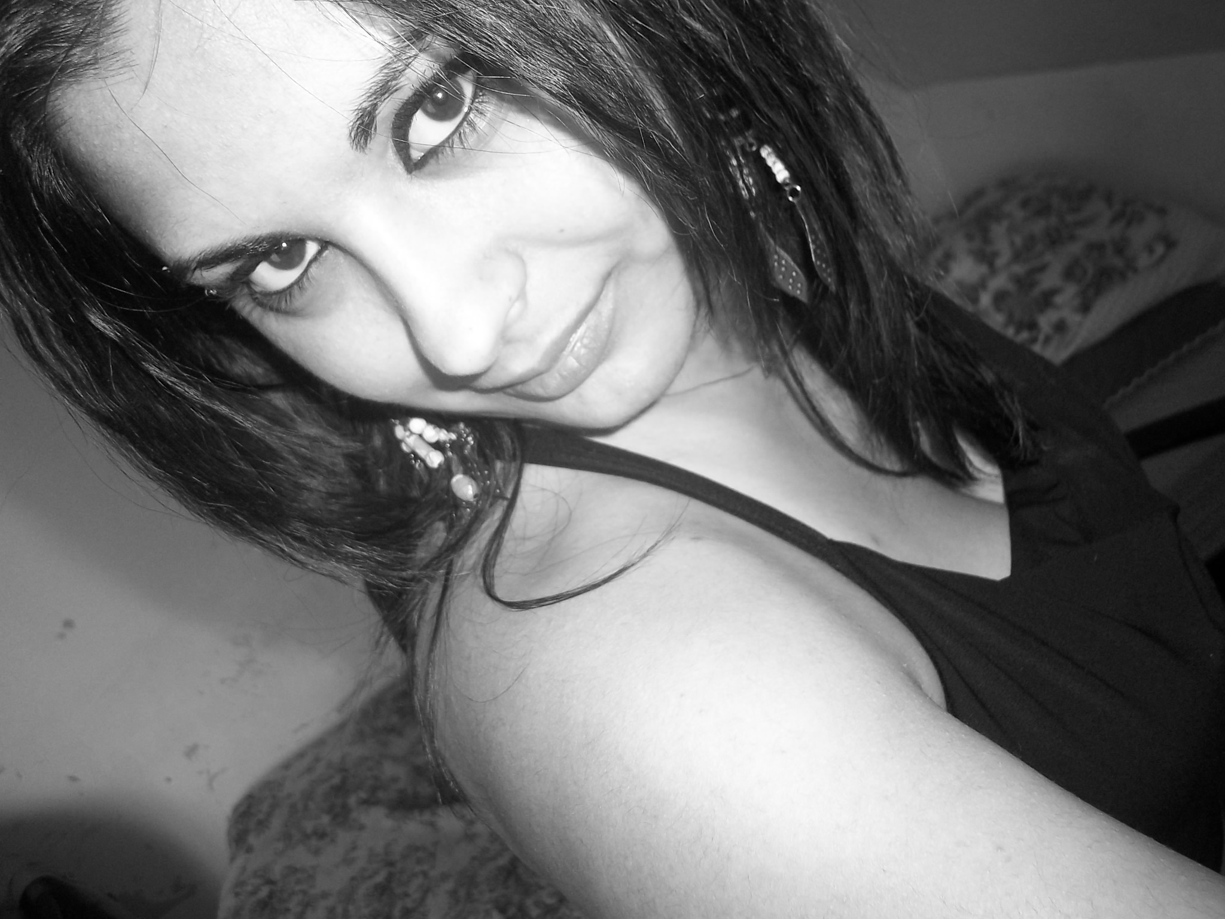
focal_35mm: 32
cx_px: 612
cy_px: 460
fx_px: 1132
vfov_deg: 44.2
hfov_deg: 56.8
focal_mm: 5.7
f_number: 2.9
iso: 160
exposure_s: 1/60
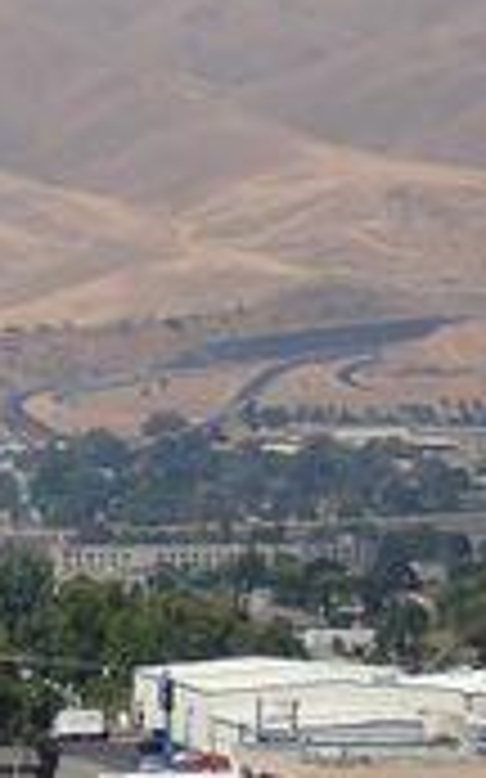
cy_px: 443
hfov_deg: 4.2
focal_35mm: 307
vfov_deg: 6.8
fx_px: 6511
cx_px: -612
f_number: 6.3
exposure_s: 1/400
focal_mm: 18
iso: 100
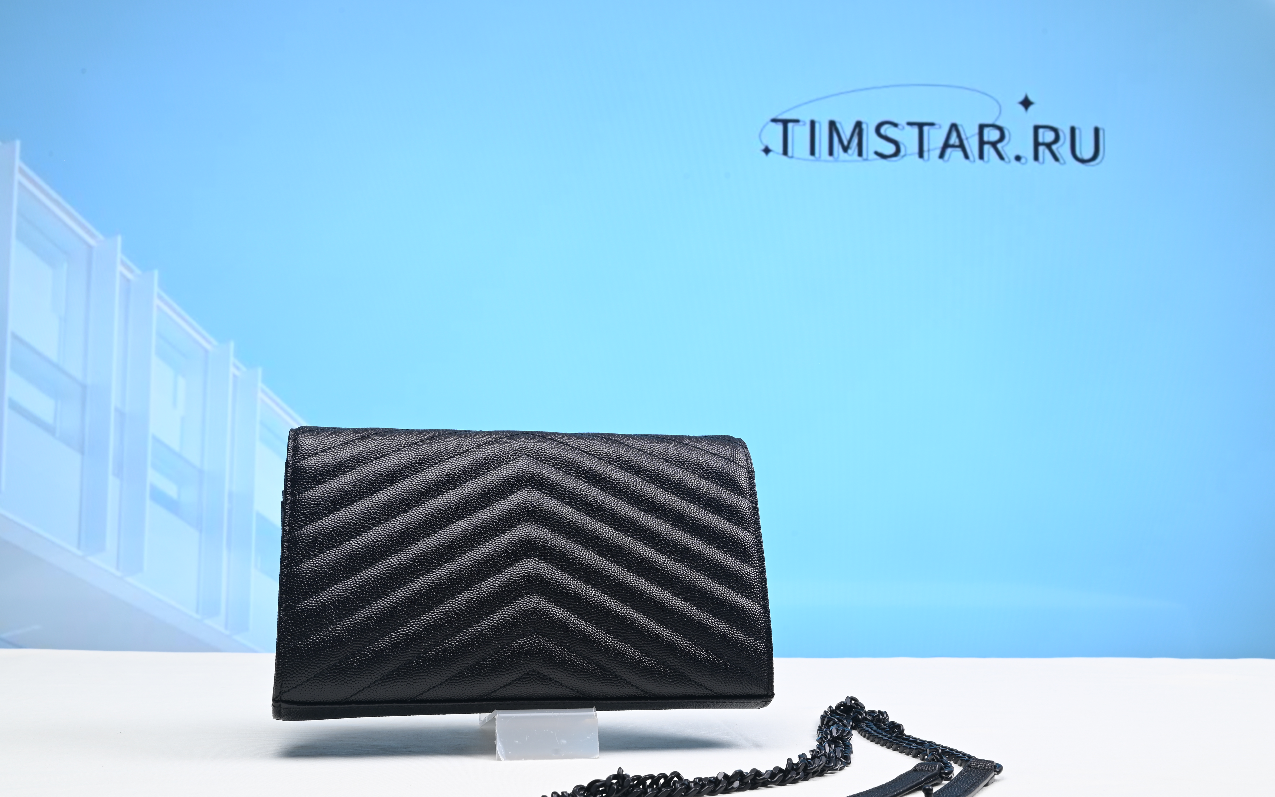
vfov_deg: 31.2
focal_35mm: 41
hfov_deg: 48.2
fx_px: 1425
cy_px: 375
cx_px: 639
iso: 100
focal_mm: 40
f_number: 16
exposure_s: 1/2
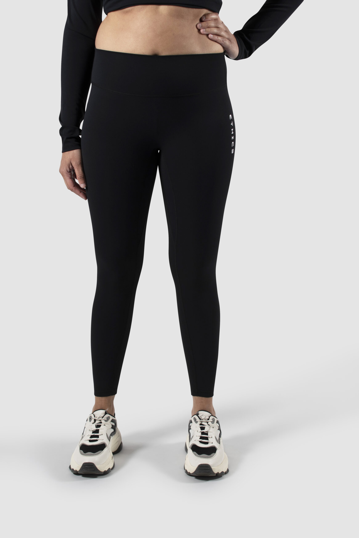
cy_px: 269
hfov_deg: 19.7
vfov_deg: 29.2
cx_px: 180
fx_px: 1032
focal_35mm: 69
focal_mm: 46
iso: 100
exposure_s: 1/250
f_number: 9
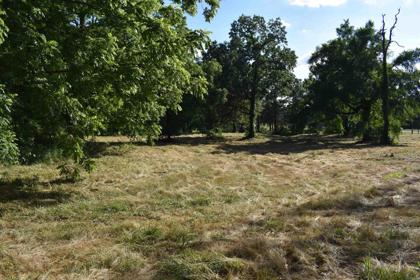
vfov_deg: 47.9
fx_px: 315
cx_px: 210
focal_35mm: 27
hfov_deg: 67.4
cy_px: 140
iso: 110
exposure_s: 1/250
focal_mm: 18
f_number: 8
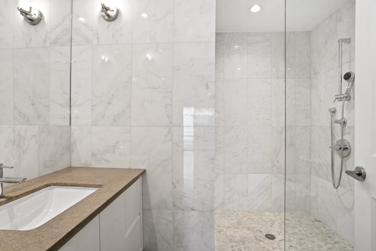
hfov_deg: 93.3
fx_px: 178
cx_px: 188
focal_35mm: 17
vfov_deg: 70.4
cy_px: 126
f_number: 8
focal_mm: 17
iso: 100
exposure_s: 1
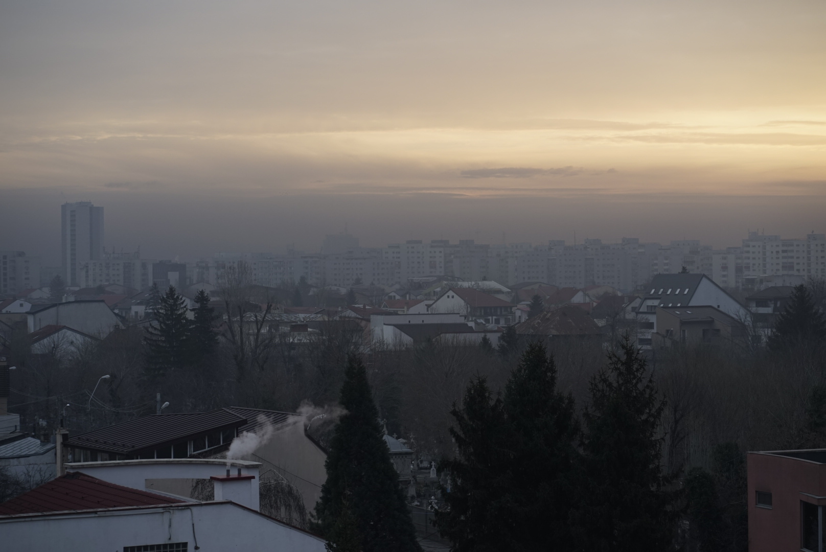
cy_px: 276
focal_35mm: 85
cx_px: 413
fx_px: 1952
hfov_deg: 23.9
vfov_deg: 16.1
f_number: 4
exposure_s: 1/400
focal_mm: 85
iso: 500
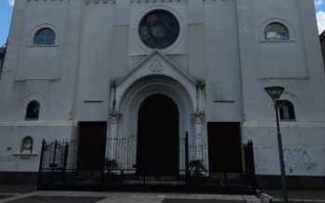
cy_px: -6
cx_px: 160
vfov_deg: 28.5
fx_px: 372
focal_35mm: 42
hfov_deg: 47.2
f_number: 2.2
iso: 25
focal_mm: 4.15
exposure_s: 1/2564
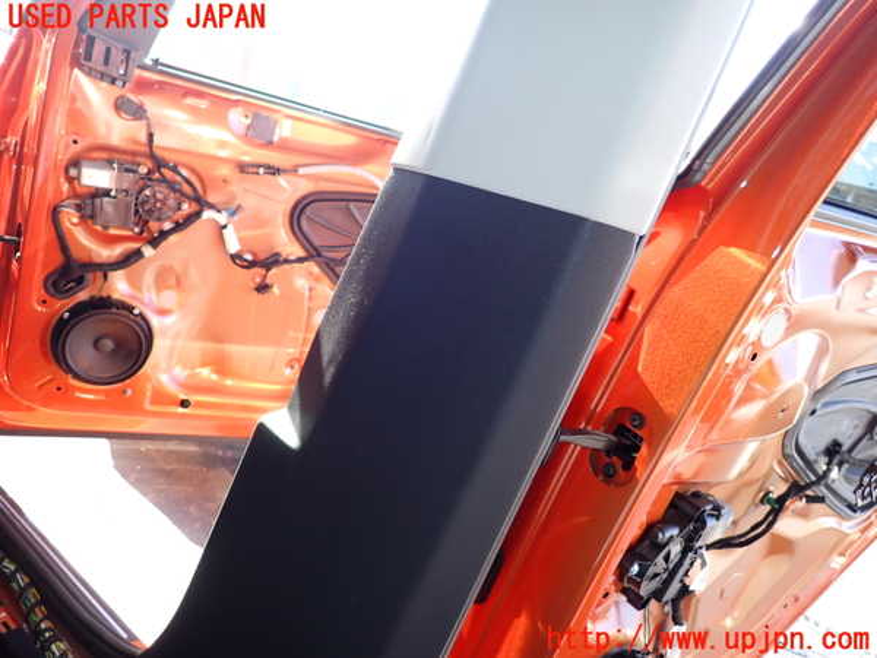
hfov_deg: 69.4
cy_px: 329
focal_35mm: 25
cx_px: 438
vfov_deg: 54.9
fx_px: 633
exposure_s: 1/125
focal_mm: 4.5
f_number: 2
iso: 160
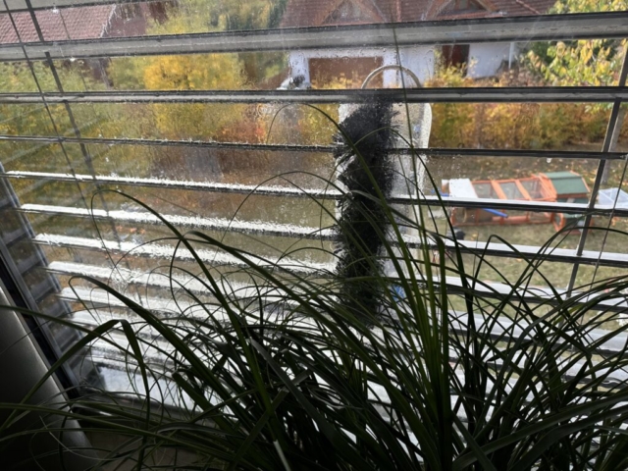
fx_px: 435
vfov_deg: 56.8
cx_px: 314
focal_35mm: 24
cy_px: 236
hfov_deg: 71.6
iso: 80
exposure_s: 1/498
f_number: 1.78
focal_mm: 6.86
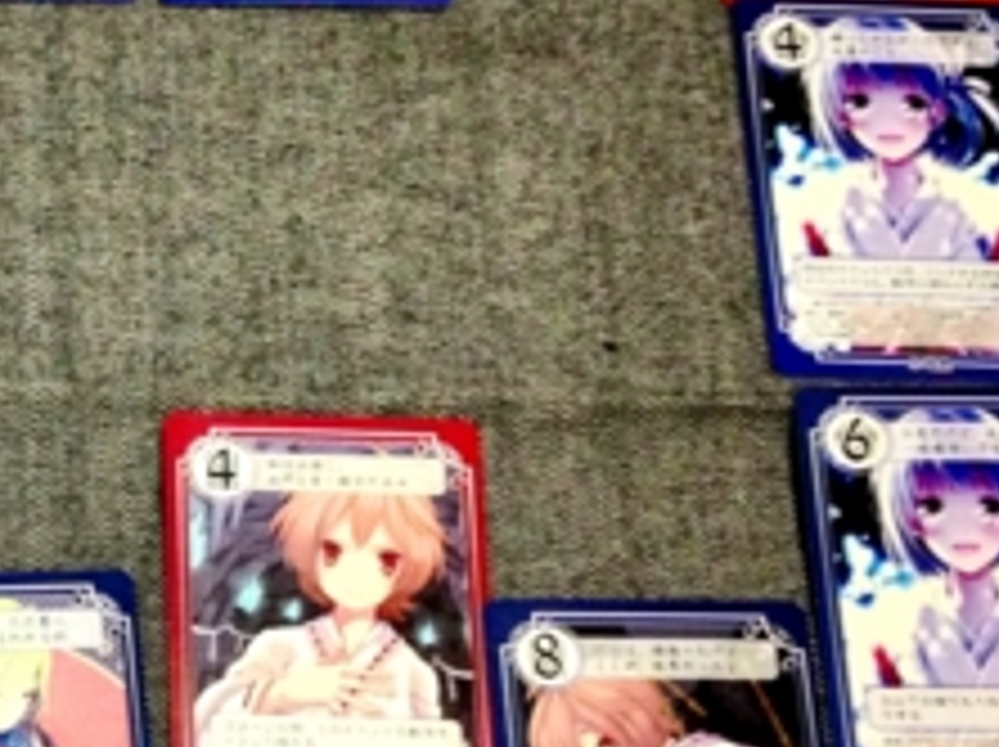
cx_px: -189
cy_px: 518
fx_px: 2912
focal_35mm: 101
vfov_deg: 14.6
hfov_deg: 18.5
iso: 160
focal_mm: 4.28
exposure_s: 1/20
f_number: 2.4
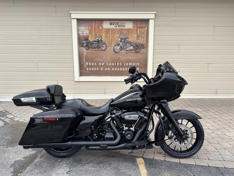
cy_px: 88
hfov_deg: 67.3
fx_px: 176
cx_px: 117
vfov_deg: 53.1
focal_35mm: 26
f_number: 1.6
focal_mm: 5.96
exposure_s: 1/1007
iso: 50
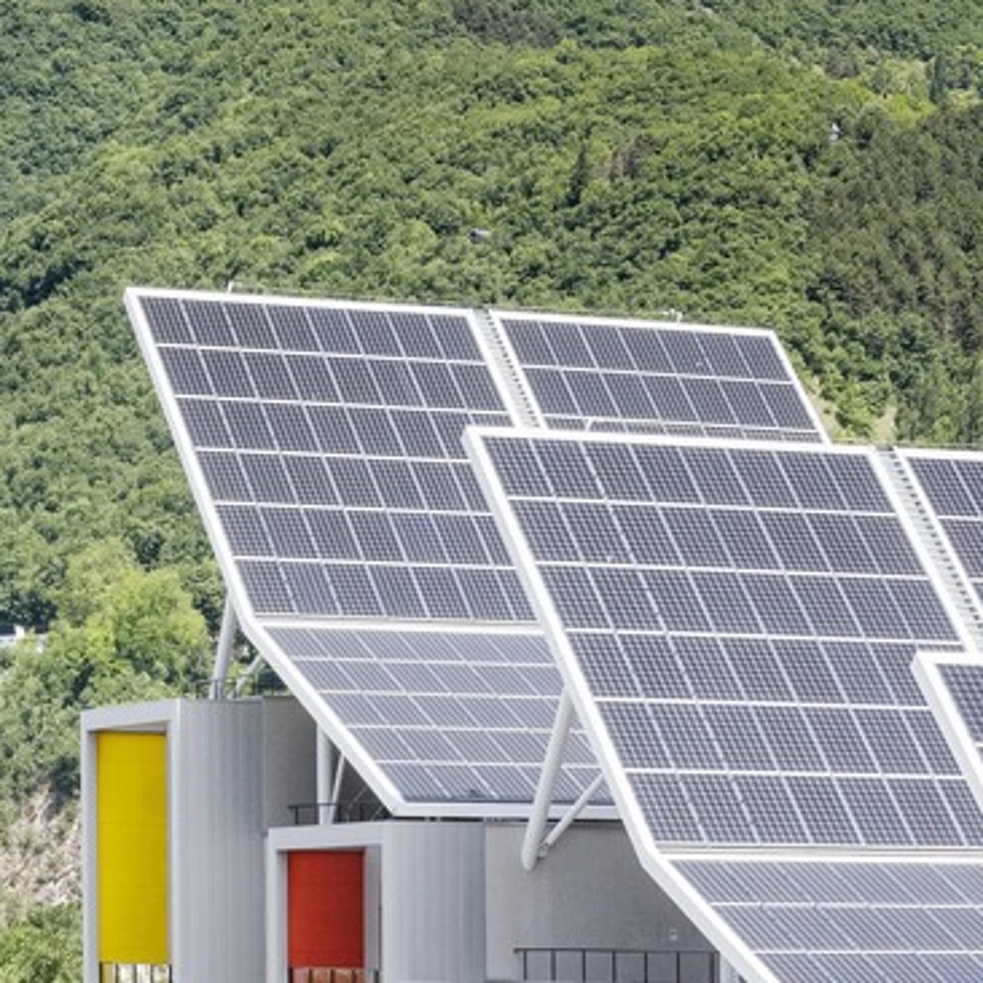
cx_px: 572
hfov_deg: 19.9
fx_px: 2795
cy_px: 657
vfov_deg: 19.9
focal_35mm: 87
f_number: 11
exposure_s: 1/400
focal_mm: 41.1
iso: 400
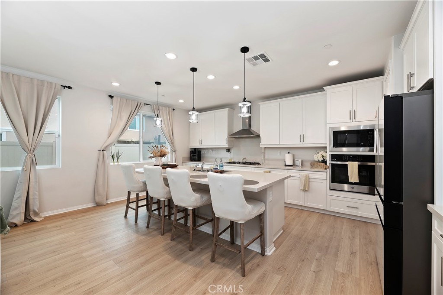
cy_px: 148
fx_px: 172
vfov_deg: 81.1
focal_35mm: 14
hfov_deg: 104.3
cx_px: 222
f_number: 10
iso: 500
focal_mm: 14
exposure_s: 1/13
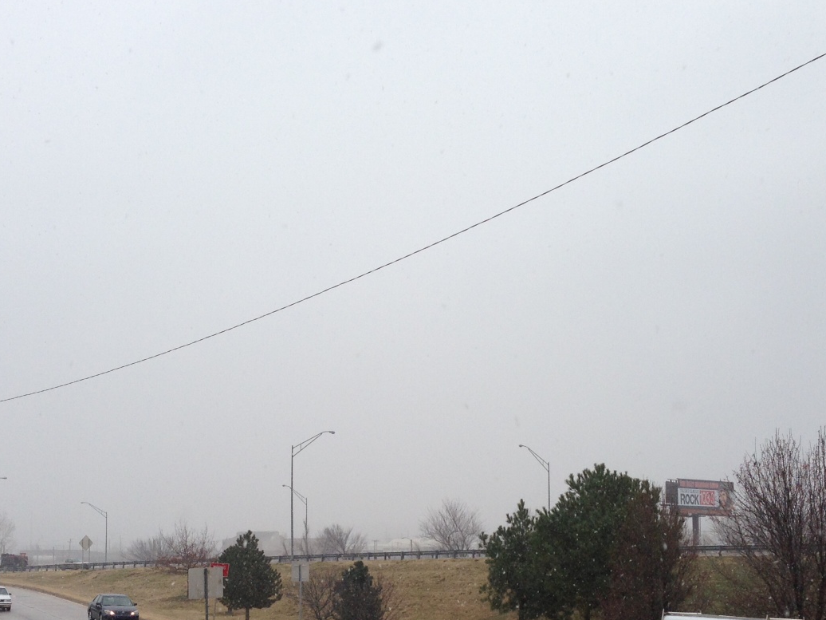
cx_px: 379
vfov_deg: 27.7
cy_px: 442
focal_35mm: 52
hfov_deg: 36.8
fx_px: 1241
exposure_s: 1/797
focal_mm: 4.13
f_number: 2.4
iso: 50
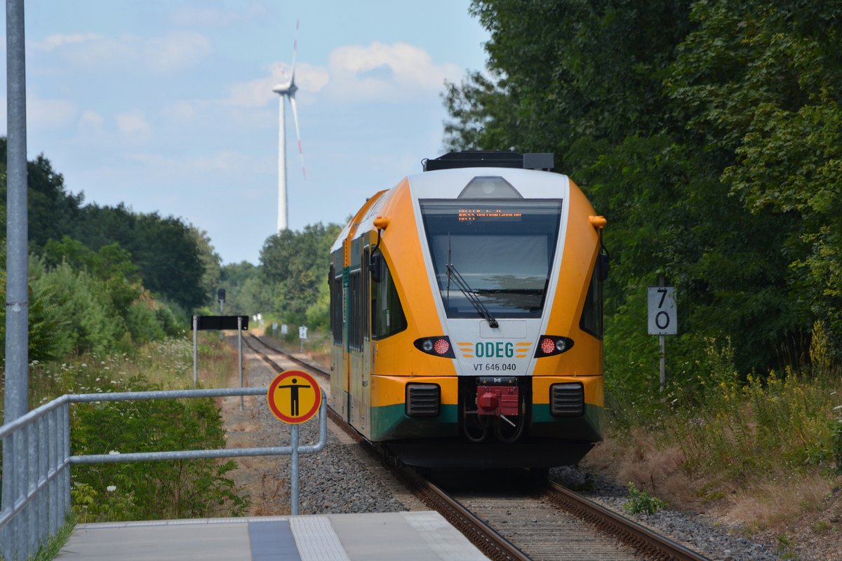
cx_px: 421
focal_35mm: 300
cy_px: 280
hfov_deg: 6.9
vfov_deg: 4.6
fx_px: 7016
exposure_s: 1/640
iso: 250
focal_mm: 200
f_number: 8
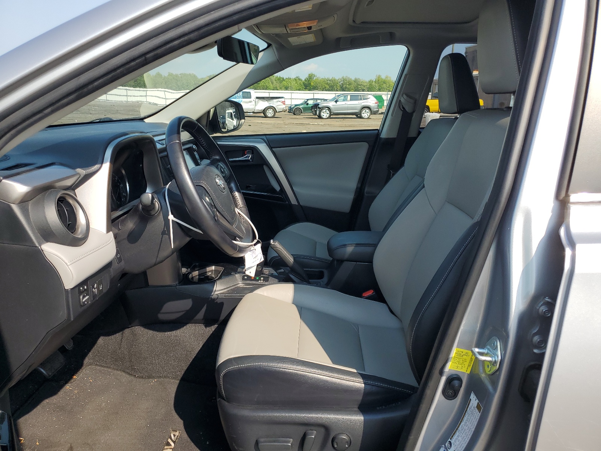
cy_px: 226
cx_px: 300
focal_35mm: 26
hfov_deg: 67.3
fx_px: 451
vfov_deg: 53.1
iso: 50
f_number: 1.5
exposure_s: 1/1667
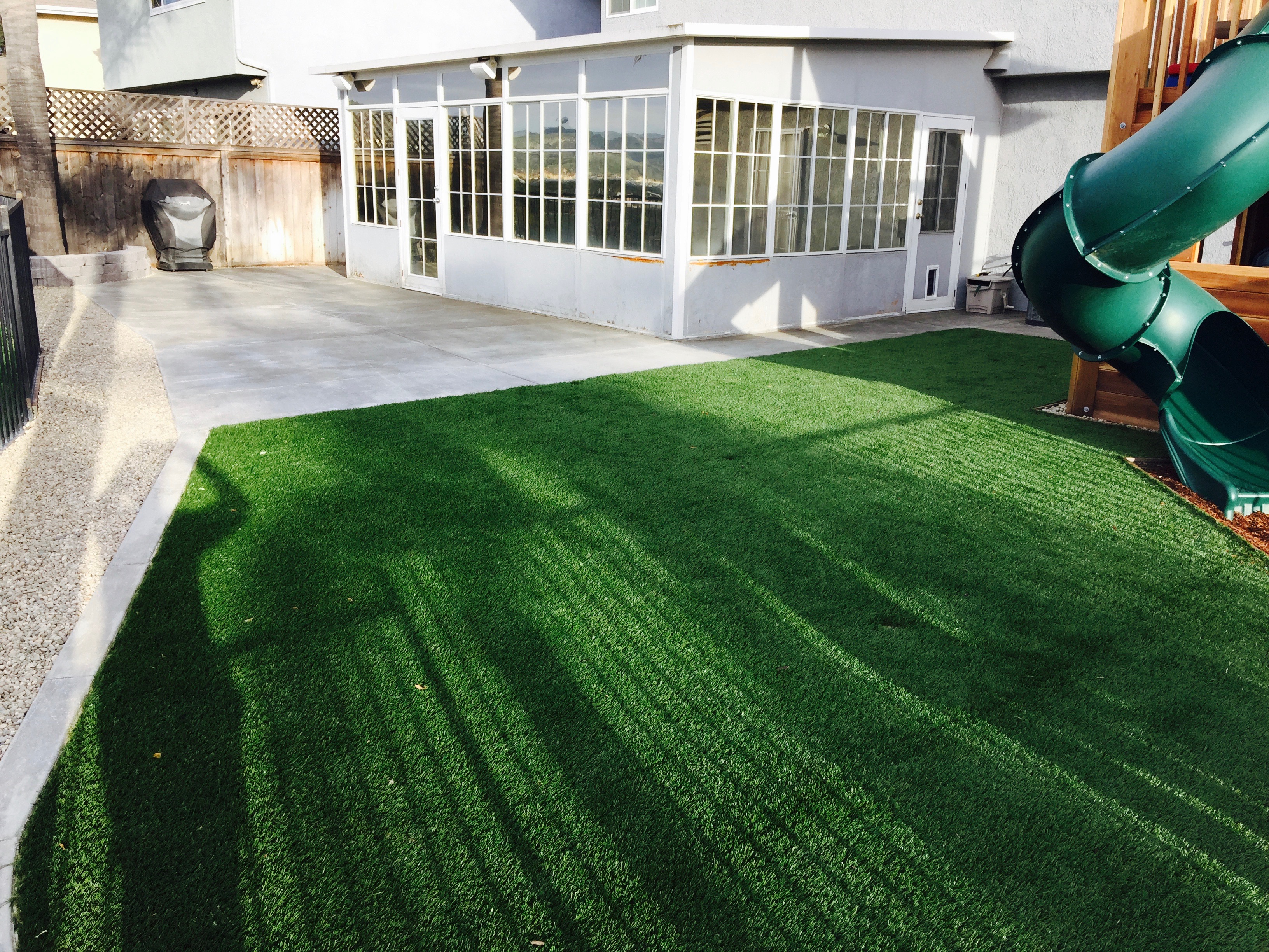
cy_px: 476
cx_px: 634
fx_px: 1063
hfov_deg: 61.7
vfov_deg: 48.2
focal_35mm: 29
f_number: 2.2
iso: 32
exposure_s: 1/719
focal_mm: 4.15
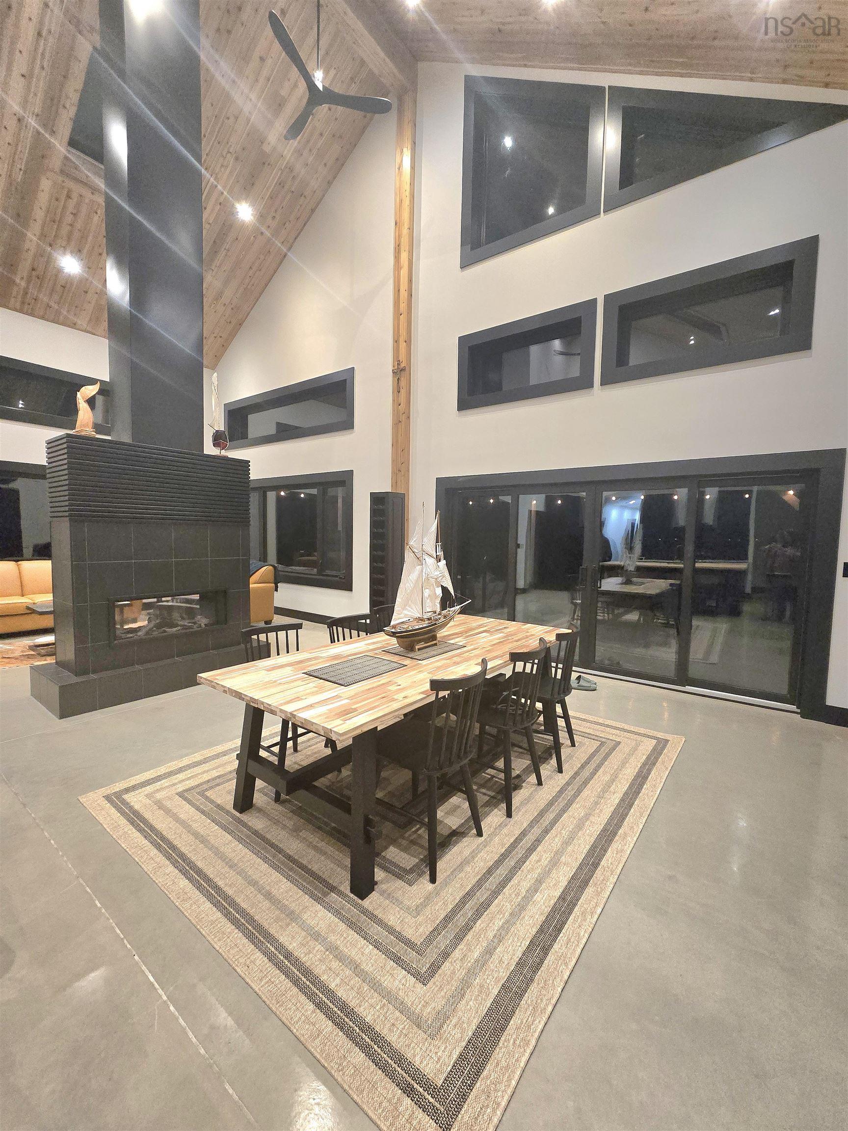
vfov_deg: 106.2
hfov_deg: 89.9
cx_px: 424
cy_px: 566
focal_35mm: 13
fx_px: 425
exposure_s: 1/60.2
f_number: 2.2
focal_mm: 2.2
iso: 1000
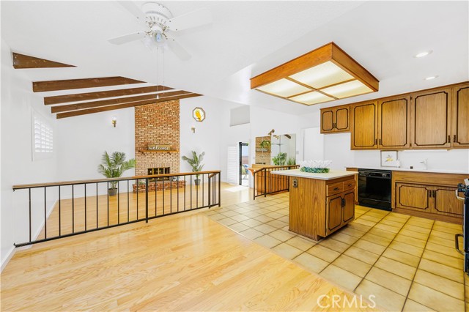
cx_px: 234
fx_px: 182
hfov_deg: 104.3
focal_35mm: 14
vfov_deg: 81.1
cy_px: 156
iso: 100
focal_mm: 14
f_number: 8
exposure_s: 1/20
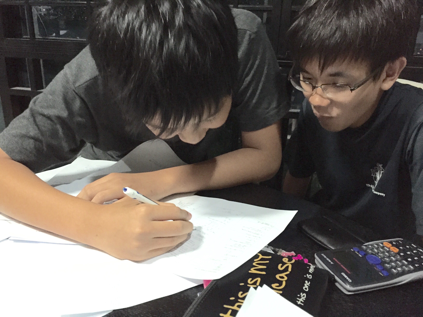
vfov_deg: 48.2
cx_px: 212
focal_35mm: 29
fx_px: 354
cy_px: 158
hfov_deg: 61.7
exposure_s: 1/17
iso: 320
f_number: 2.2
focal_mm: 4.15
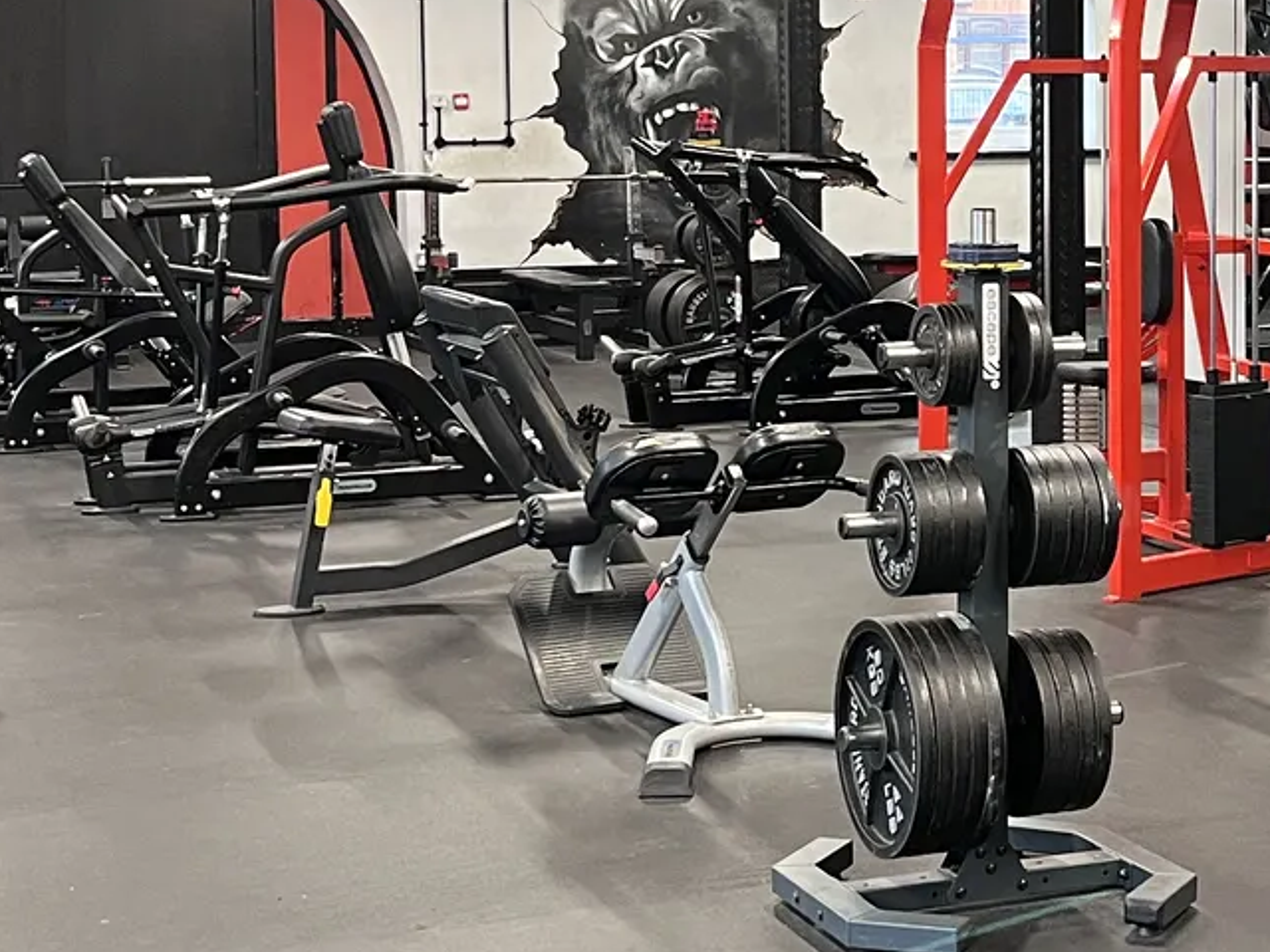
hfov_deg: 24.5
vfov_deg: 18.8
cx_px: 1062
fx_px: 2862
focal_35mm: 78
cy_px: 240
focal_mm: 5.1
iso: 200
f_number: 1.6
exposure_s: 1/60
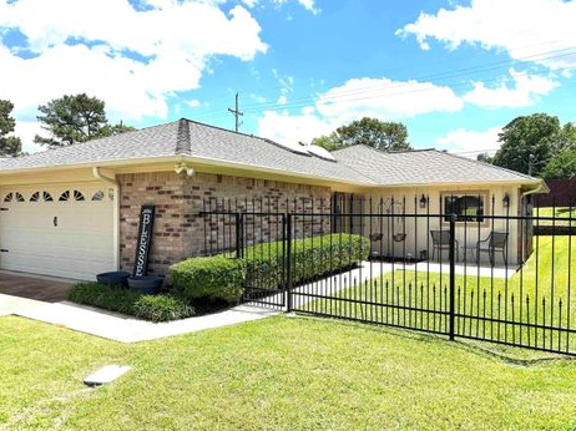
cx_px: 287
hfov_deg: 67.3
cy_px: 211
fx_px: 432
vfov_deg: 53.0
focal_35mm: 26
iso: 80
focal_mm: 6.76
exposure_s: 1/6410
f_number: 1.78
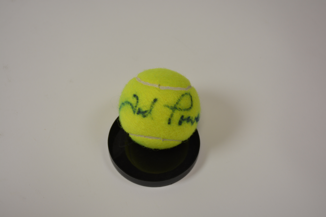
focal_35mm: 68
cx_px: 163
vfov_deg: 20.2
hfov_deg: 29.9
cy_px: 108
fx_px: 611
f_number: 6.3
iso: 400
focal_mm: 45
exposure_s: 1/60
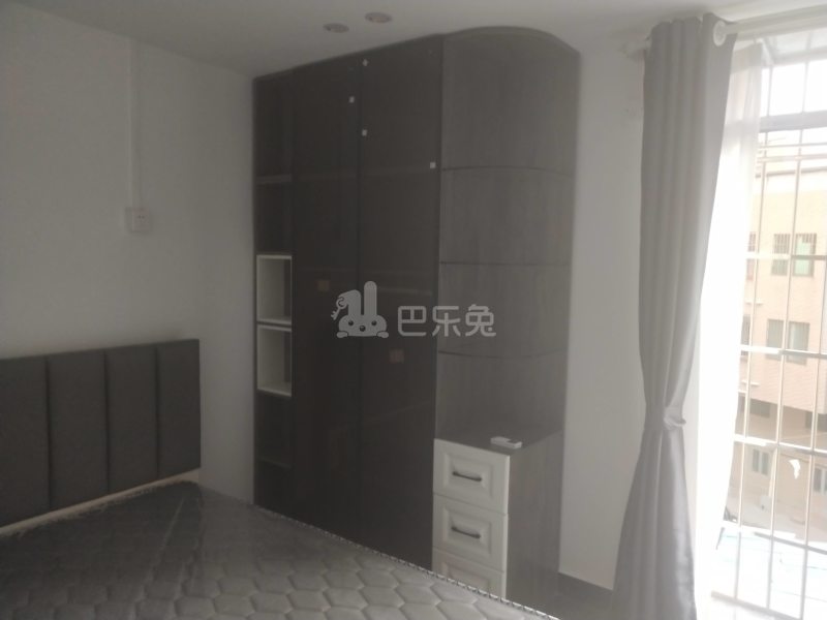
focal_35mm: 30
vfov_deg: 46.8
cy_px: 310
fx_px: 717
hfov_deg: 60.0
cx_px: 414
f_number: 1.8
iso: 393
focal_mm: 3.95
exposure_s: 1/50
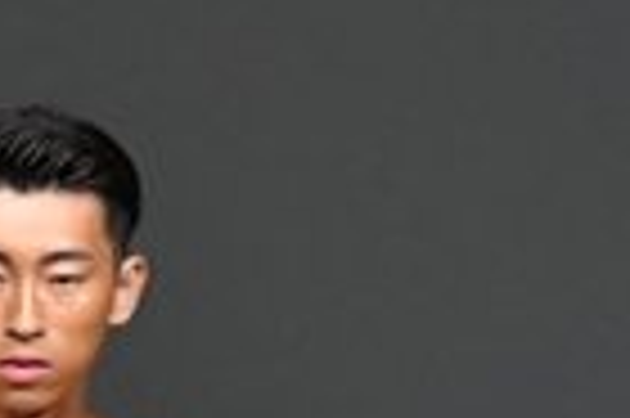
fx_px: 33316
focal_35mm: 1906
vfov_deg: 0.7
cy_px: 1043
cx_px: 434
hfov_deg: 1.1
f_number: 5.6
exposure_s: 1/400
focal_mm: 230
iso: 4000
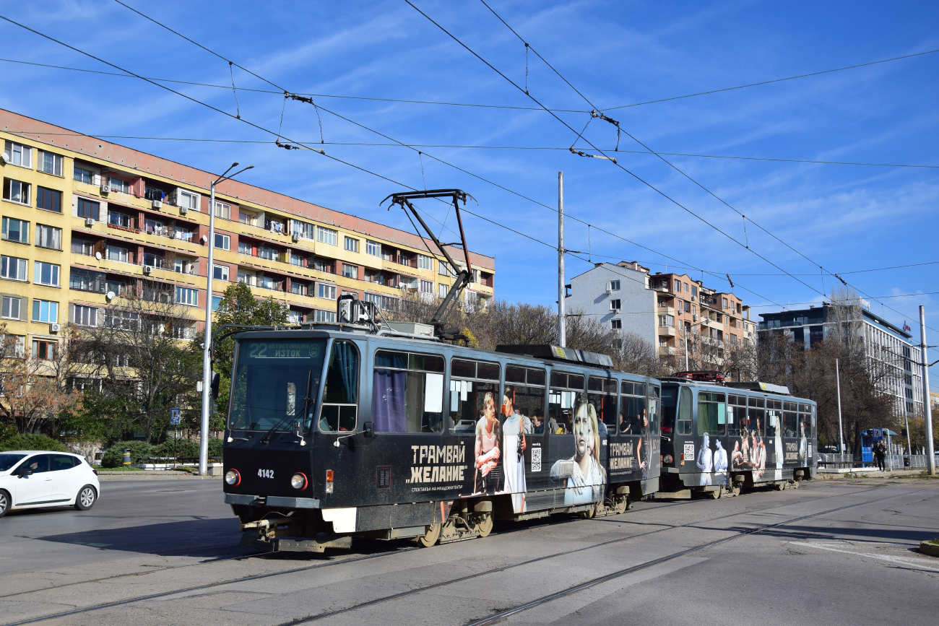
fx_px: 1096
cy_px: 313
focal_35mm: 42
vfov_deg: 31.9
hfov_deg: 46.4
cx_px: 470
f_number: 6.3
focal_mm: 28
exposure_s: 1/1000
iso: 200
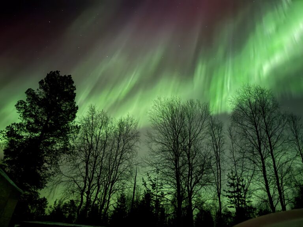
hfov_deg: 71.6
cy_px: 114
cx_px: 152
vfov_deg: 56.8
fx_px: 210
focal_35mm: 24
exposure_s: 1/2
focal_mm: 6.76
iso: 5000
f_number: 1.78
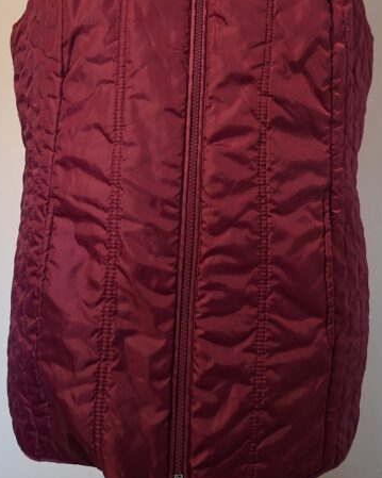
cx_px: 202
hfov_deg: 37.3
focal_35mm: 40
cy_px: 144
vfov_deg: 44.8
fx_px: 565
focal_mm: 5.54
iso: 800
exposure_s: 1/24
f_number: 1.8
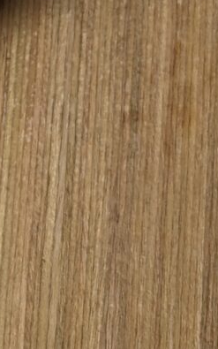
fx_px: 1881
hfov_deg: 6.5
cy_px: -156
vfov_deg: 10.3
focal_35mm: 198
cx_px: -107
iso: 47
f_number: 1.85
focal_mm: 6.81
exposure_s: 1/187
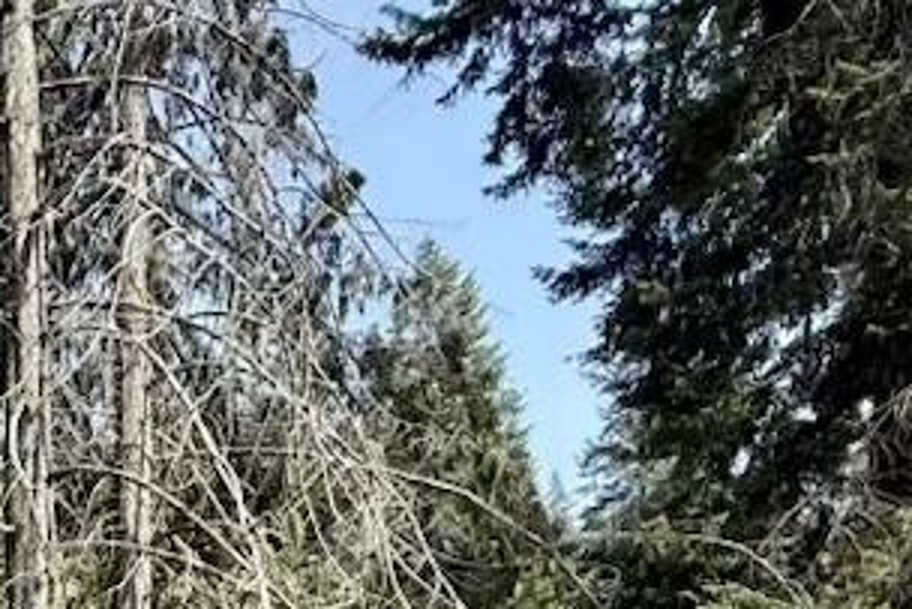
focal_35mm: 49
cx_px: -240
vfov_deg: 21.3
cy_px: 1008
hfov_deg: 31.9
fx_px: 1242
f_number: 2.2
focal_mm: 2.22
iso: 50
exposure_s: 1/672
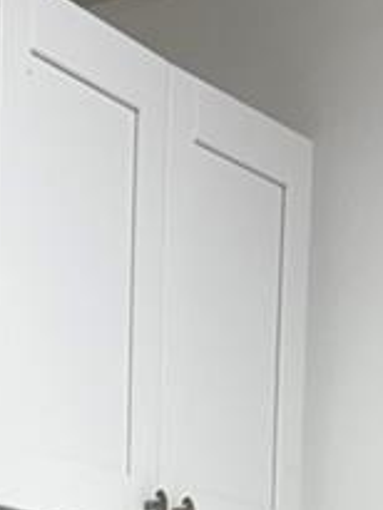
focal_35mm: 152
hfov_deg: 9.2
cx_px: -353
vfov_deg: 11.3
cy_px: 1122
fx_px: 2240
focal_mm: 5.96
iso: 40
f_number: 1.6
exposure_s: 1/120
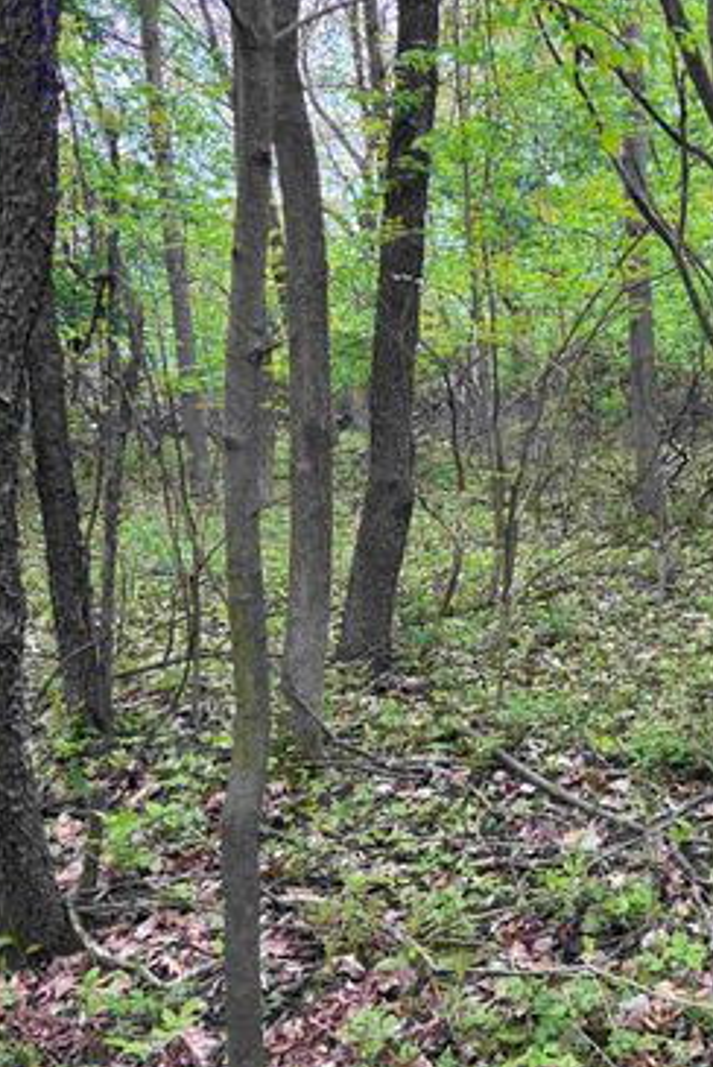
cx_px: 681
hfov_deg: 33.5
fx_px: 1097
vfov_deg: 51.8
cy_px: 536
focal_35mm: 37
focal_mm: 5.96
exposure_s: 1/259
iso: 50
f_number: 1.6
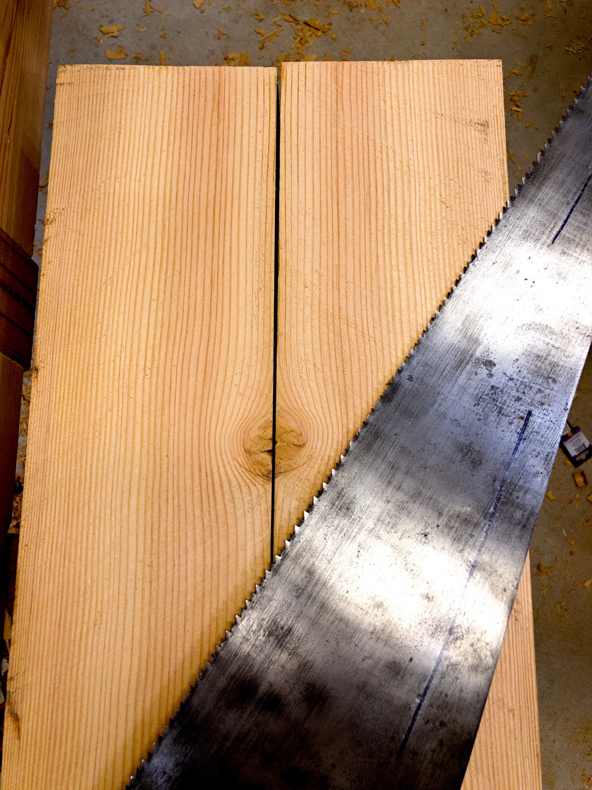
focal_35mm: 28
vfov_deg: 63.4
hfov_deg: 49.7
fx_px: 638
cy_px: 395
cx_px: 296
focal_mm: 3.99
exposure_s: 1/60
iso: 20
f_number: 1.8
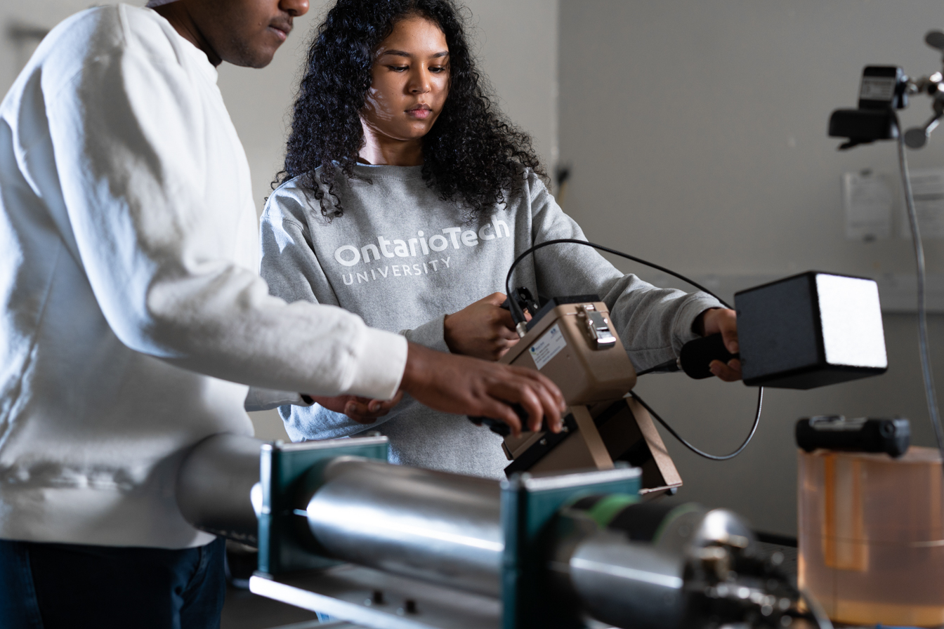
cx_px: 452
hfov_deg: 39.6
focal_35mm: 50
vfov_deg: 26.9
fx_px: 1311
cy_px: 253
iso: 320
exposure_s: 1/125
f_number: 2
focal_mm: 35
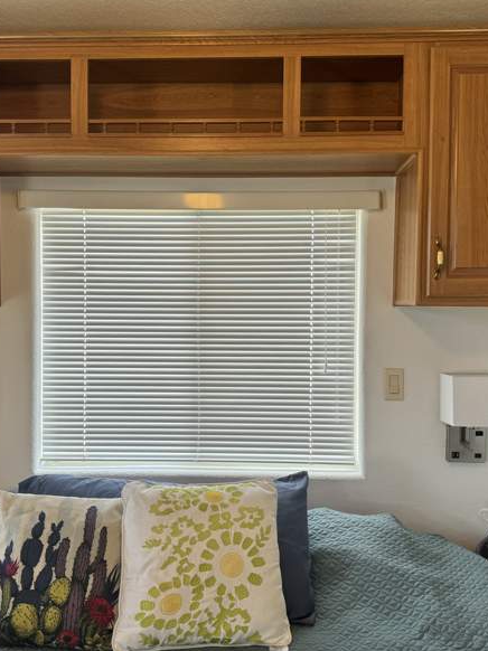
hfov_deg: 42.9
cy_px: 327
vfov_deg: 55.4
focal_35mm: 33
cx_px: 234
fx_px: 621
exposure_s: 1/120
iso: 100
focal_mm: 6.76
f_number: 1.78
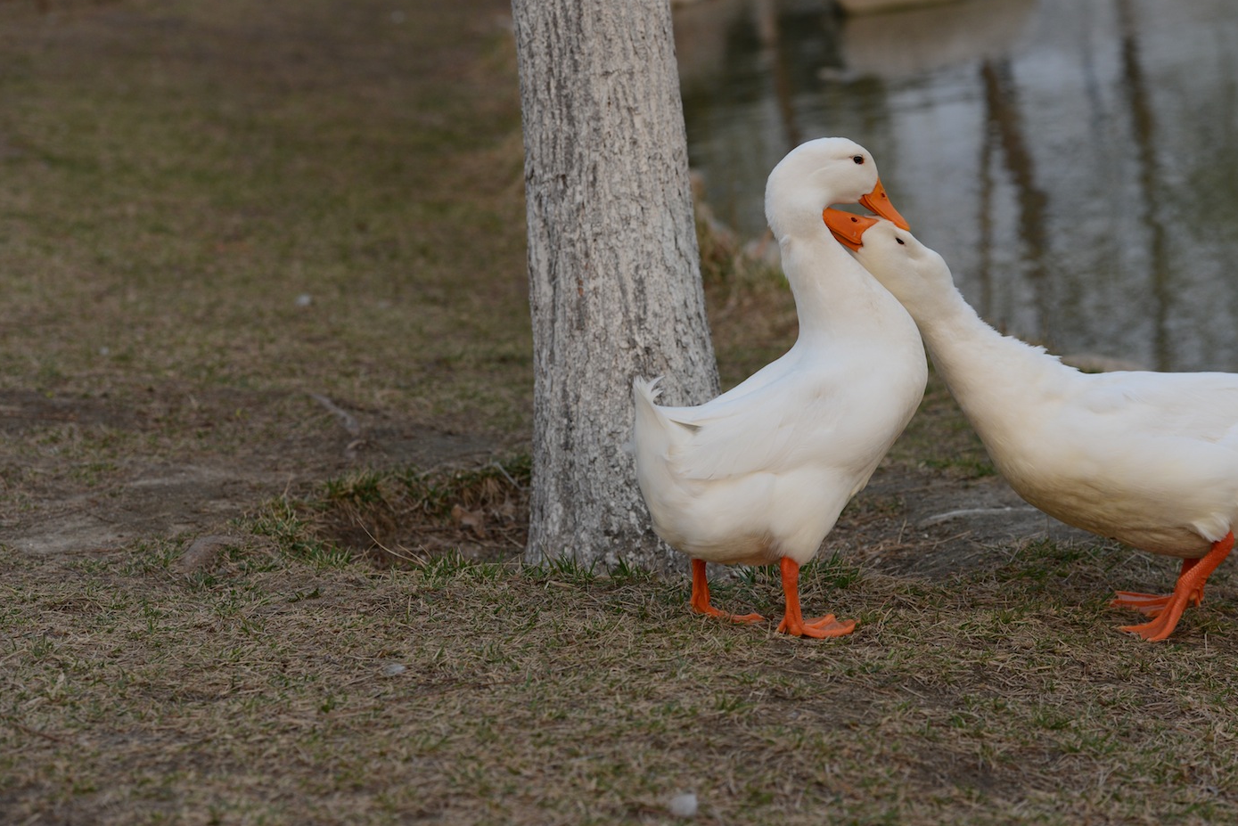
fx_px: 3405
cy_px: 370
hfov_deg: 20.6
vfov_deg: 13.8
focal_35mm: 99
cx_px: 701
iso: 640
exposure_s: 1/800
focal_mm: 85
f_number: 4.5
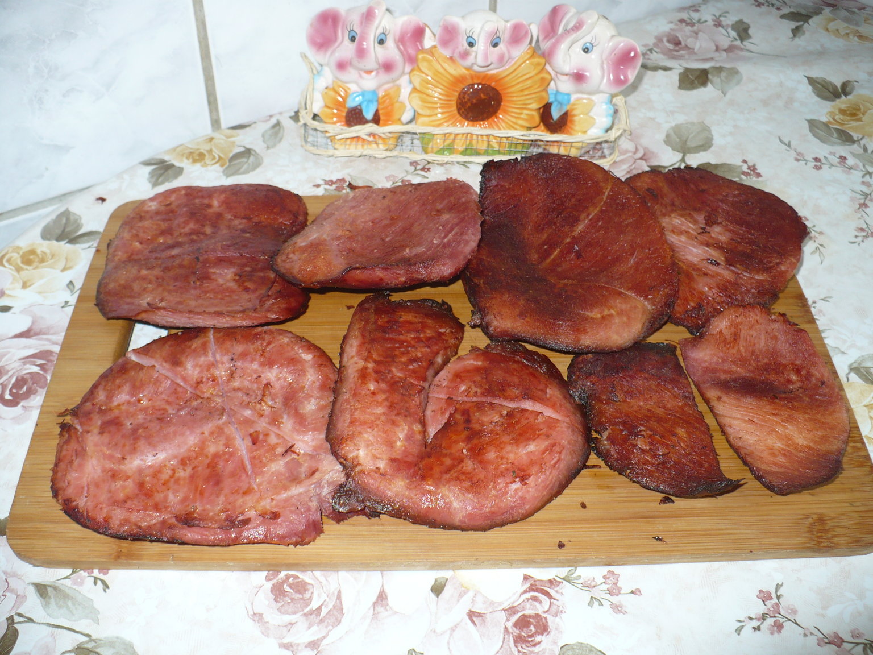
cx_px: 436
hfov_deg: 50.1
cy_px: 328
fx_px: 933
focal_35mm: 37
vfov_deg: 38.7
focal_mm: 6.1
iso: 100
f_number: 2.8
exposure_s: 1/30
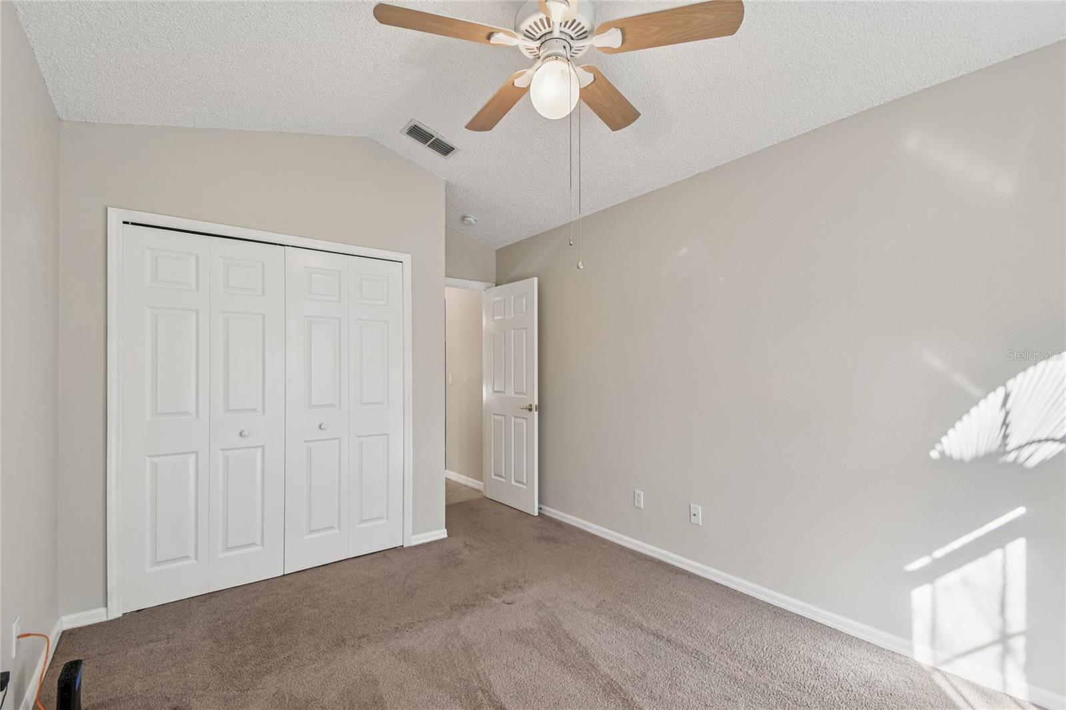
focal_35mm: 15
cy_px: 355
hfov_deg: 100.4
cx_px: 533
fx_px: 444
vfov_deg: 77.3
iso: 100
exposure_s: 1/15
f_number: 6.3
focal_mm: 10
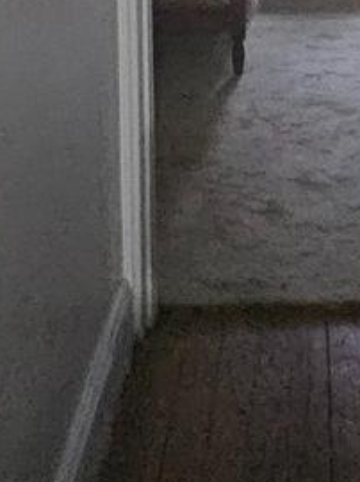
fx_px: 1028
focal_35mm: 74
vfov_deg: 21.5
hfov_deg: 19.6
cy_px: -264
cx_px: 294
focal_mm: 2.2
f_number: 2.2
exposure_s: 1/24
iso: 1000
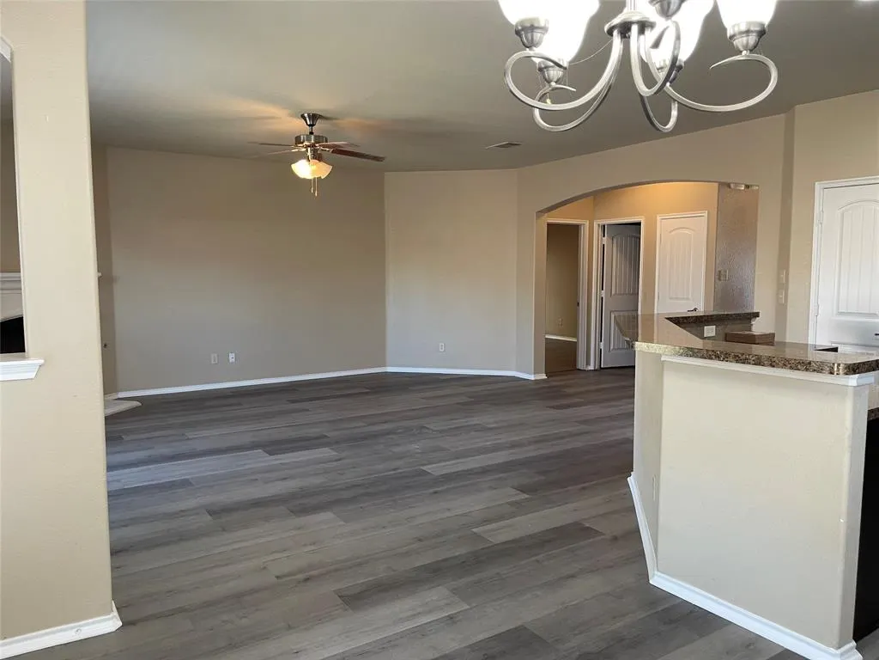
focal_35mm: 26
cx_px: 440
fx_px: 660
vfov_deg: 53.1
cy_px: 330
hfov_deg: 67.3
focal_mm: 5.1
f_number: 1.6
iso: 100
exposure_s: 1/60
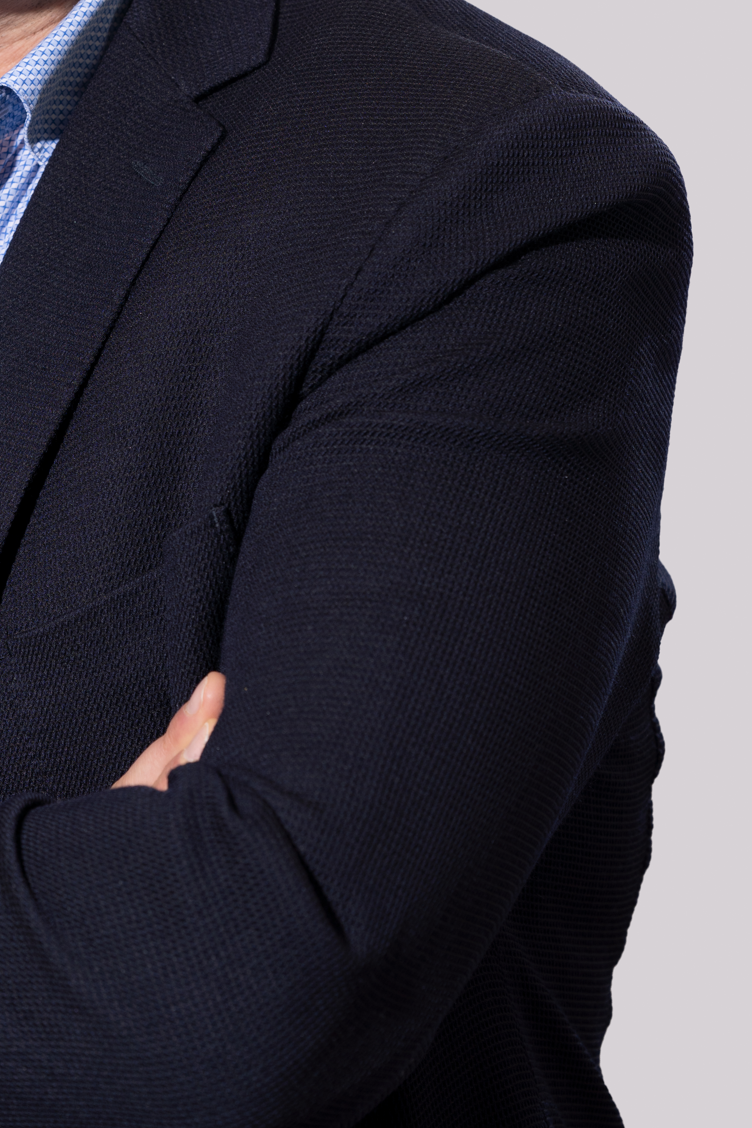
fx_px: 5545
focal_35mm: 177
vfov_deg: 11.6
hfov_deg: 7.7
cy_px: 210
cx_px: 64
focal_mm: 85
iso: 100
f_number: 5
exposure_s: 1/125
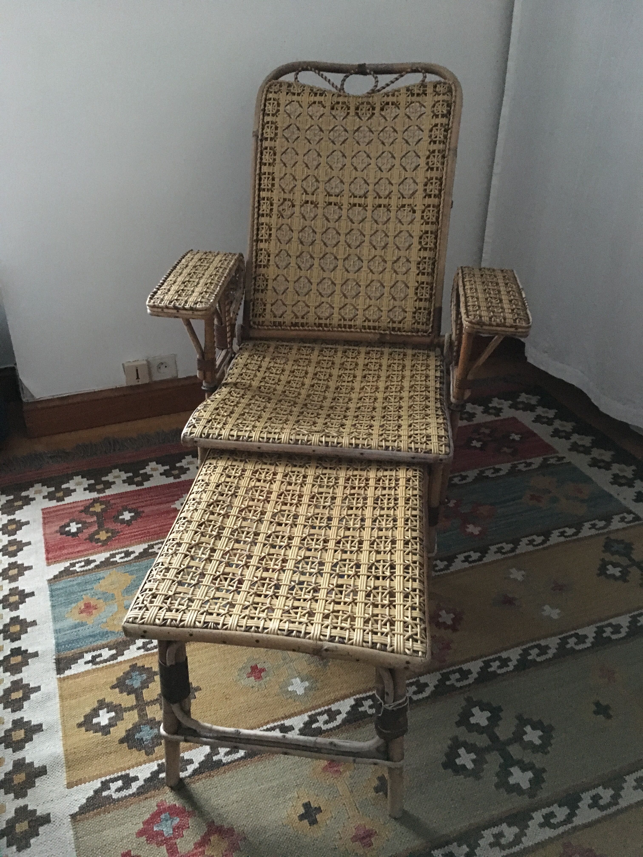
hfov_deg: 48.2
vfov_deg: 61.7
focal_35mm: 29
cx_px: 322
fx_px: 718
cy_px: 428
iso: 640
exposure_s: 1/17
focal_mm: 4.15
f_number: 2.2
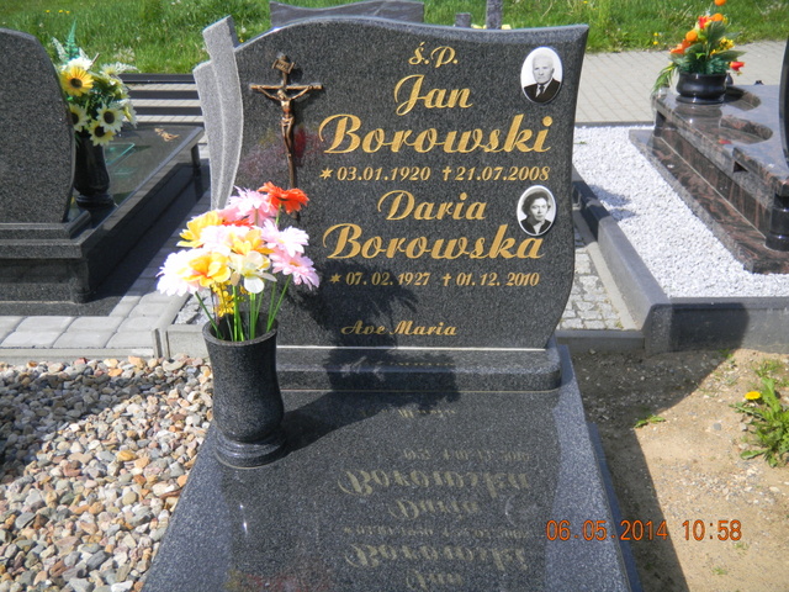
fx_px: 866
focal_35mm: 38
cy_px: 296
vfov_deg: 37.7
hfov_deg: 49.0
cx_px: 394
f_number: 8.1
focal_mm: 6.9
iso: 80
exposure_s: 1/144
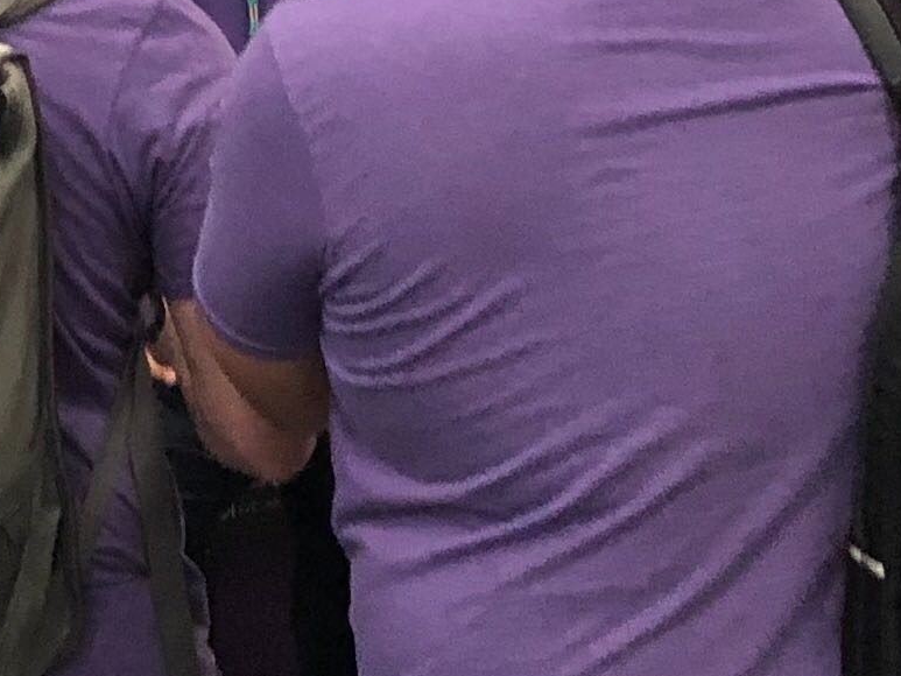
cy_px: -62
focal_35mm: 146
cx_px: 169
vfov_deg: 10.1
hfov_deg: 13.4
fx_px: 3801
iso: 100
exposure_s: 1/15
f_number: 1.8
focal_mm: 4
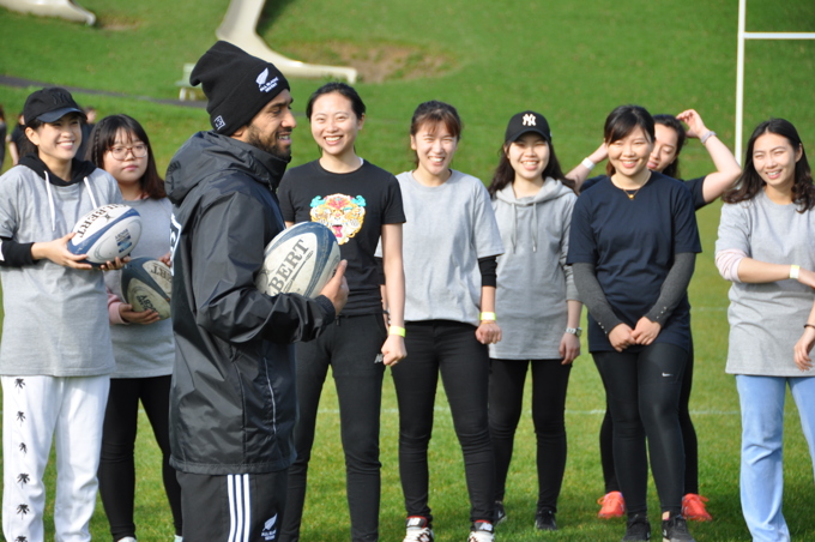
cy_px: 271
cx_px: 408
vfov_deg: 8.7
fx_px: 3562
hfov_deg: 13.1
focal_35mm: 158
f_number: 5.6
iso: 320
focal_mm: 105
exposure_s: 1/500
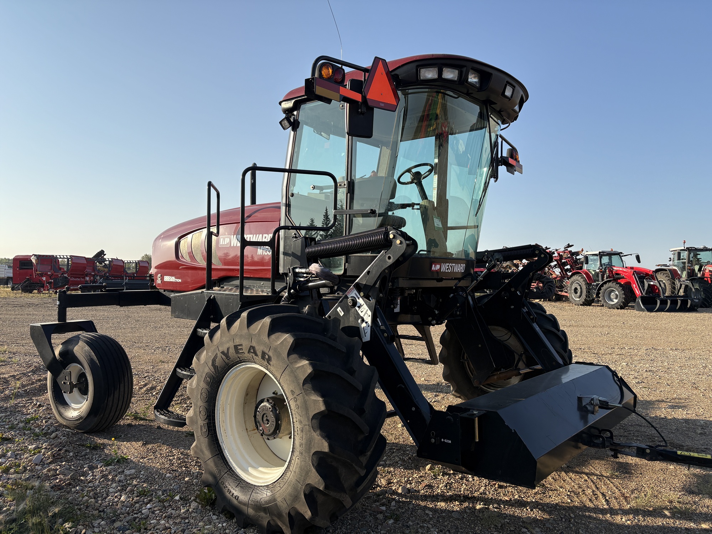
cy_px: 267
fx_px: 535
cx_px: 356
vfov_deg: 53.1
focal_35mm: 26
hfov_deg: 67.3
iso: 50
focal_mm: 5.96
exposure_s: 1/2208
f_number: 1.6
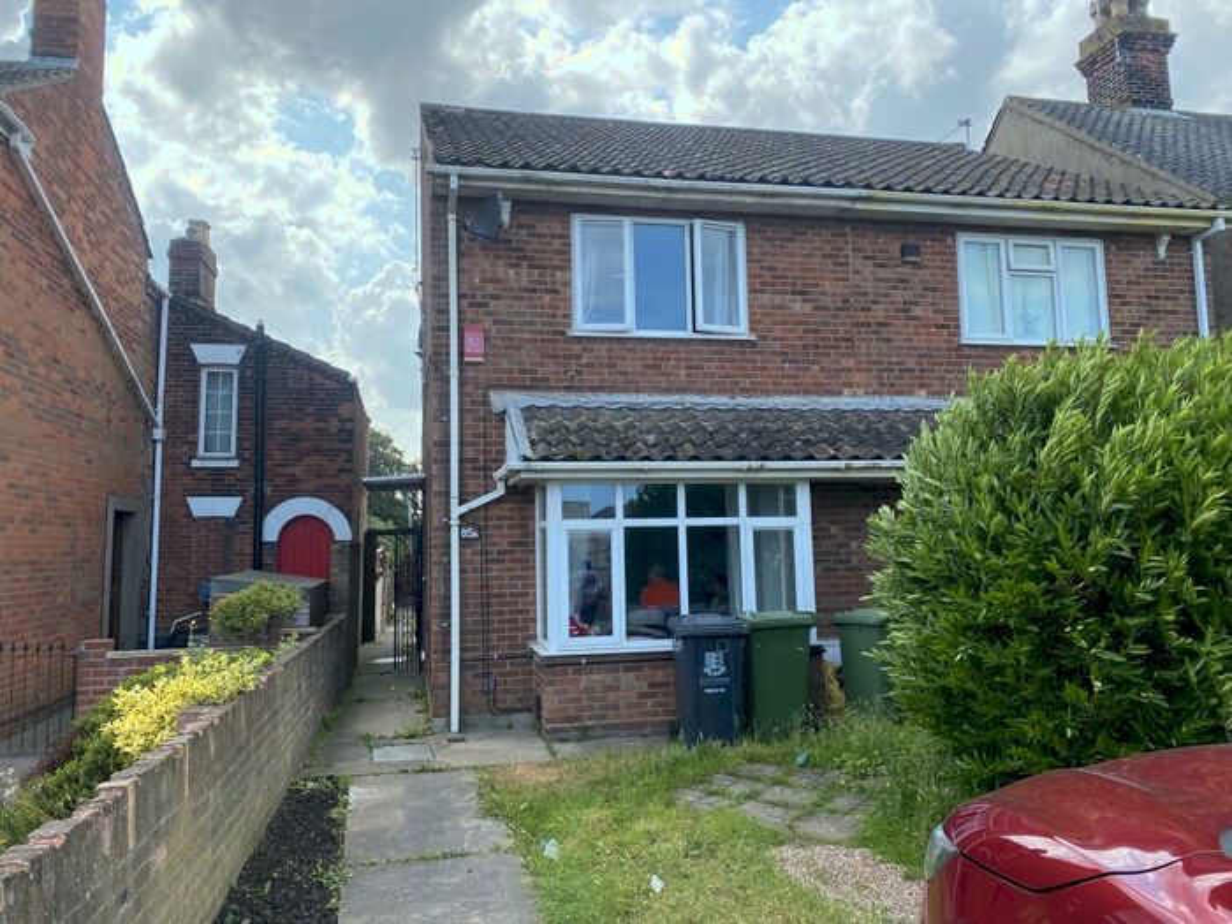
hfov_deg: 67.3
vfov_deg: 53.1
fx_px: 925
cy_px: 462
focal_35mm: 26
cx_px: 616
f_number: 1.8
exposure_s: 1/1157
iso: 32
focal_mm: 4.25
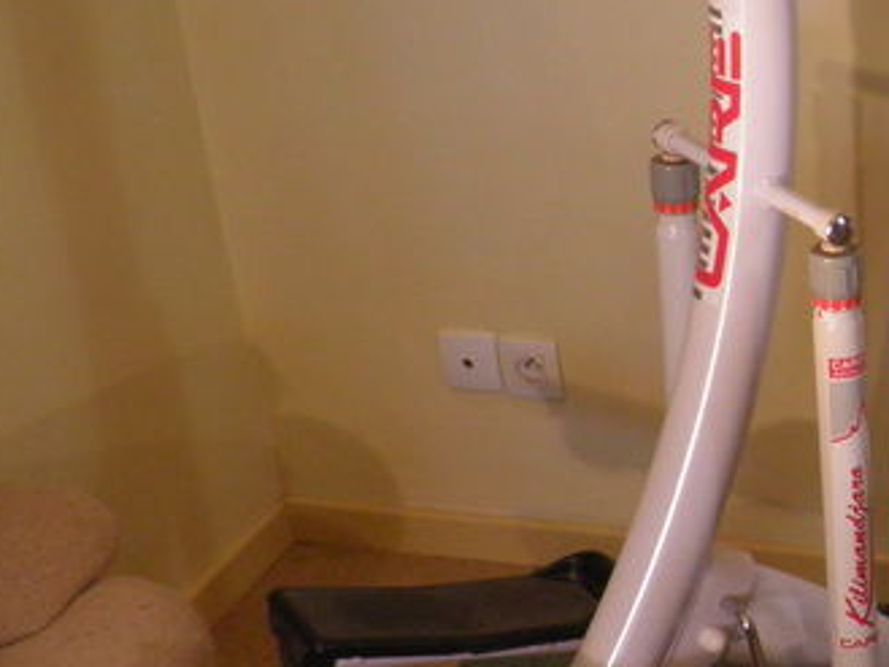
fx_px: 2184
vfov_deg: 17.3
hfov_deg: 21.4
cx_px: 1073
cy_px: 427
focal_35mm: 85
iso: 125
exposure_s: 1/30
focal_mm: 4.9
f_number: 2.8
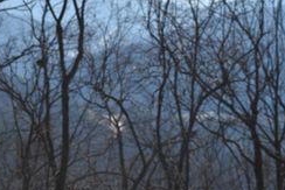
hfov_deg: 12.1
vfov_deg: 8.1
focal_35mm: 169
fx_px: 1339
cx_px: 71
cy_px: 81
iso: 100
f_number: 13
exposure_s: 1/200
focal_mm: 55
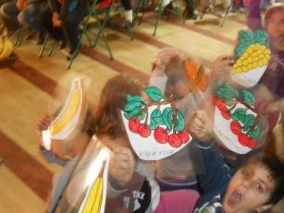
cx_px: 195
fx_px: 508
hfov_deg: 30.9
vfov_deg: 23.5
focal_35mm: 62
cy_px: 64
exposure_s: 1/5
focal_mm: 7.8
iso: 400
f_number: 4.5
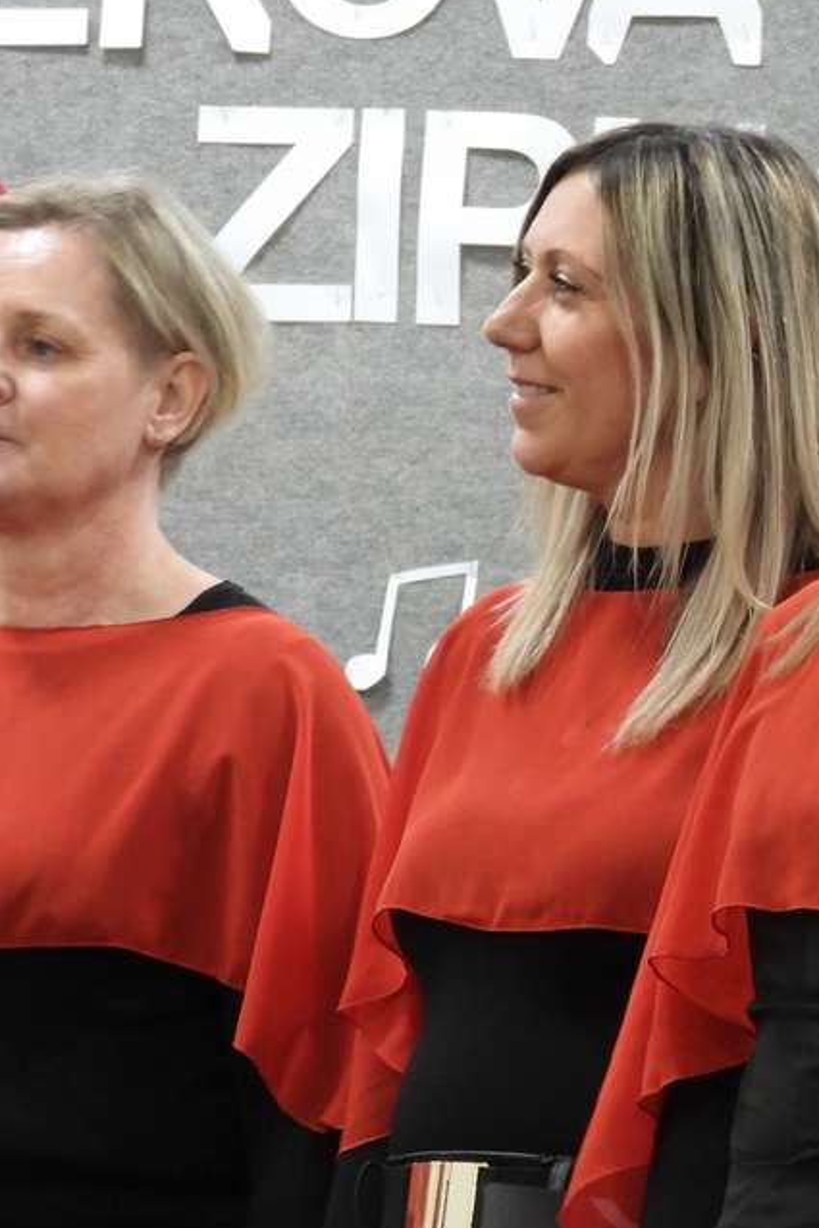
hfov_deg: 3.5
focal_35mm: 392
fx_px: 13369
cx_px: 940
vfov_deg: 5.3
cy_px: 628
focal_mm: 35.9
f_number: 4.5
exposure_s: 1/15
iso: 450
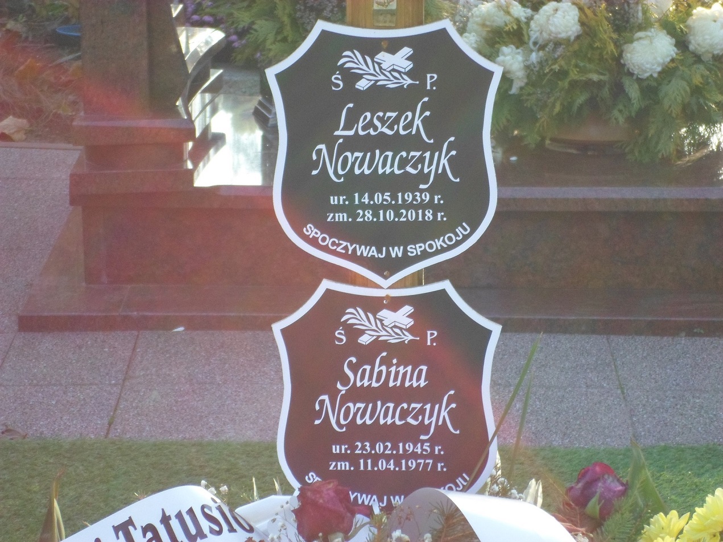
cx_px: 362
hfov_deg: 15.8
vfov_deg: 11.9
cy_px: 271
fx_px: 2611
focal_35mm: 125
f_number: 6.3
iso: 160
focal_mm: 22.5
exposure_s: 1/60
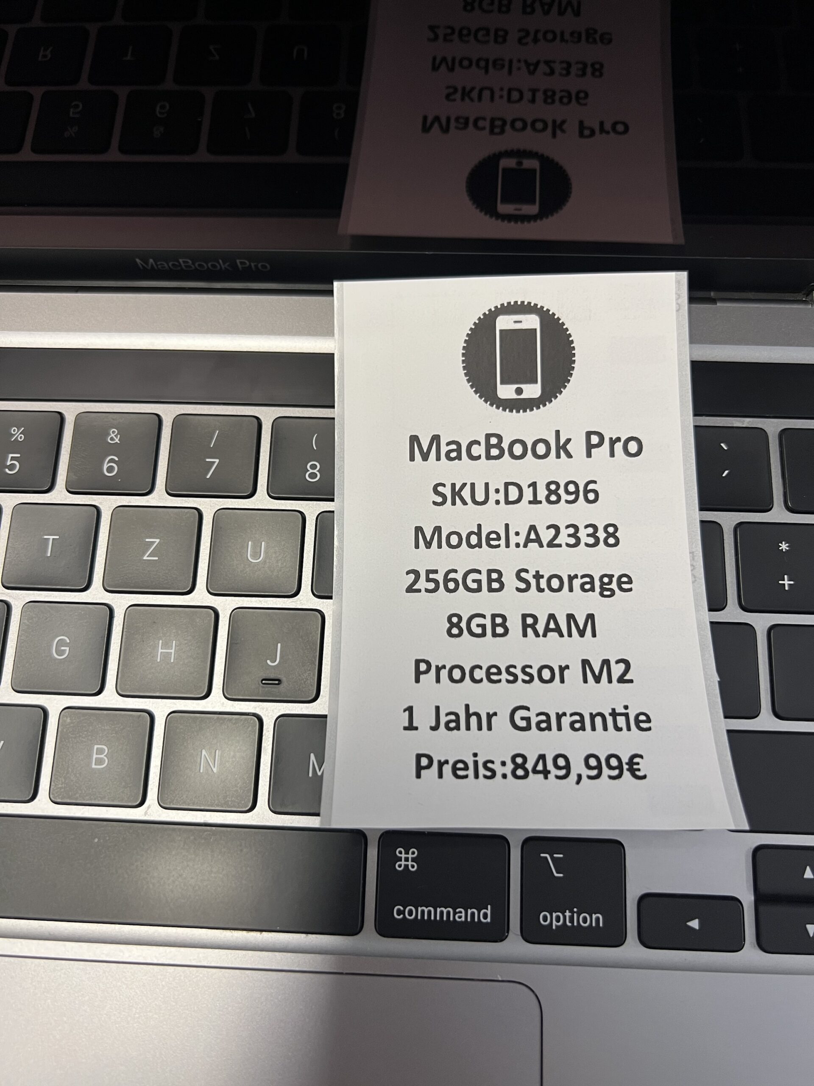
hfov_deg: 53.1
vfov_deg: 67.3
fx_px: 815
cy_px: 543
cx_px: 407
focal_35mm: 26
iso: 125
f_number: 1.5
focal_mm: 5.7
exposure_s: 1/50
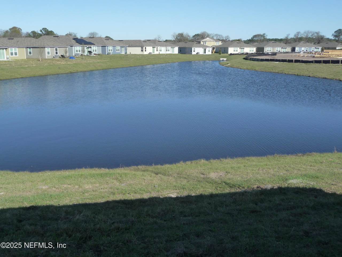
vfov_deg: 39.7
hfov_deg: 51.4
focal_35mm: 36
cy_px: 128
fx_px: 356
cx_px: 171
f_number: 3.7
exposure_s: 1/1000
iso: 160
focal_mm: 6
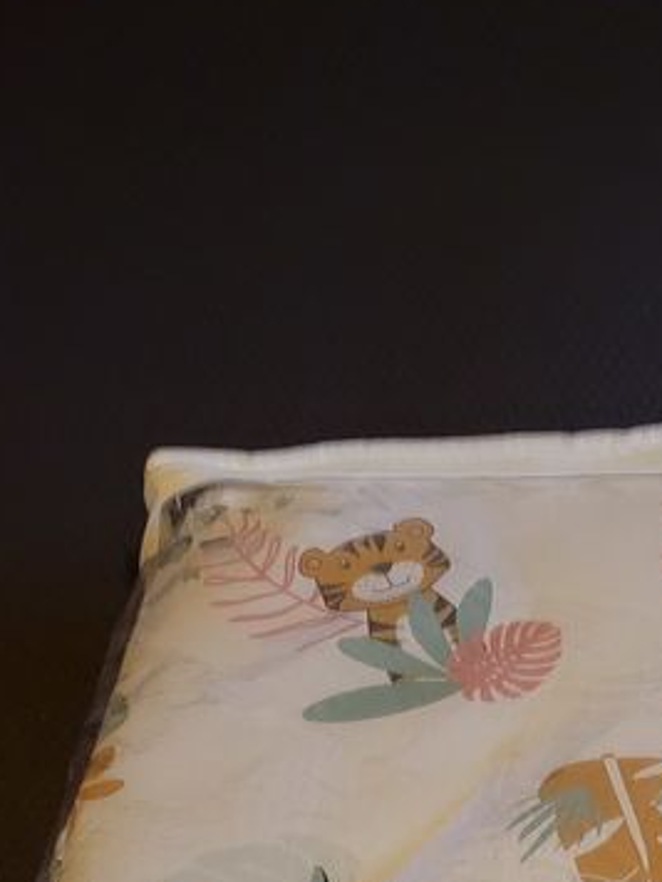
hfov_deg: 19.2
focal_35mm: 73
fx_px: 1861
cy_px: 1207
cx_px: 756
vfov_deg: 23.1
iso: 640
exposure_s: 1/33.3
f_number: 1.8
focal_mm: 5.4
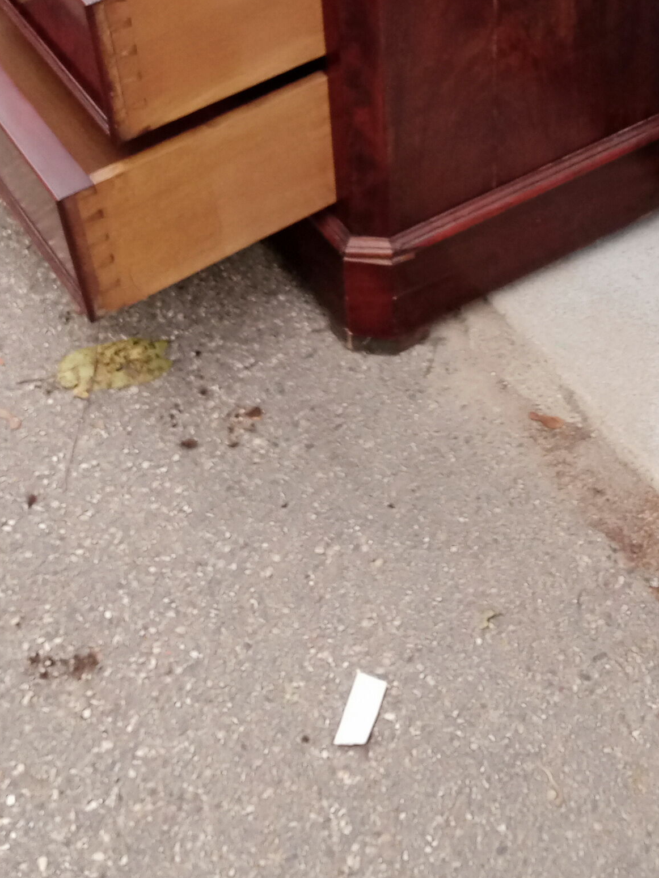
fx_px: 1497
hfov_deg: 24.3
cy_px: -13
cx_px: 559
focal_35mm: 59
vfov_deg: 30.3
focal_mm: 4.05
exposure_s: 1/100
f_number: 1.8
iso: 159
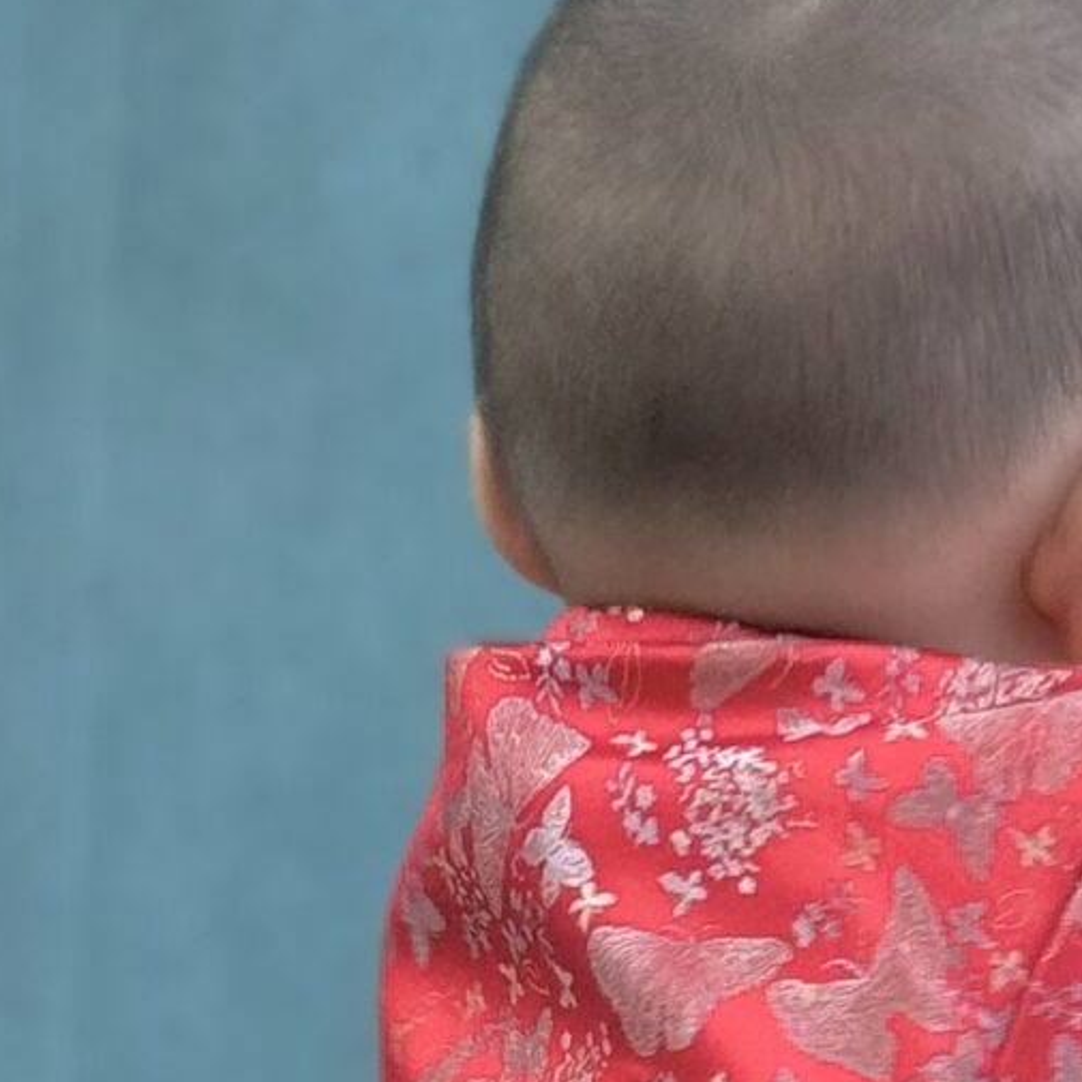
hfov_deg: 8.1
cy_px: 1395
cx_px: 776
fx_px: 7603
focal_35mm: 215
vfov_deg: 8.0
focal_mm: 6.76
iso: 125
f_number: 1.78
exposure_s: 1/50
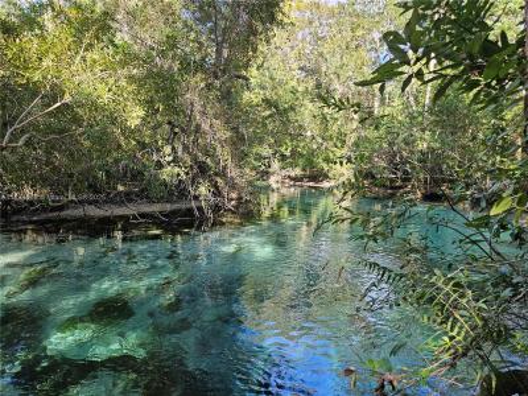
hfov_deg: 73.9
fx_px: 351
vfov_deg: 58.9
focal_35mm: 23
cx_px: 264
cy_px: 198
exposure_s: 1/120
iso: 25
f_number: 1.8
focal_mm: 5.4
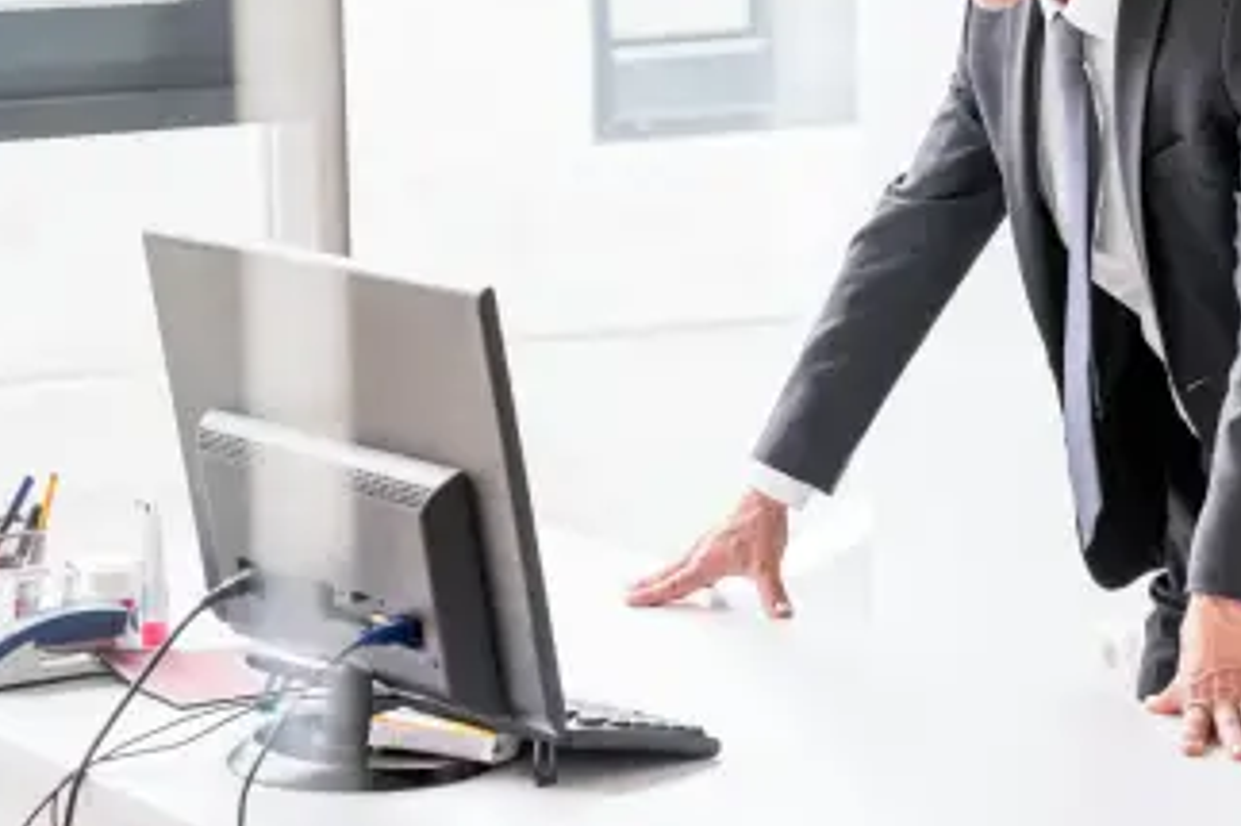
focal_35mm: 130
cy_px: 100
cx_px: 911
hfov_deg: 15.7
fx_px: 4479
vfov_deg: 10.5
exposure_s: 1/160
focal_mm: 70
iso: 1000
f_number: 4
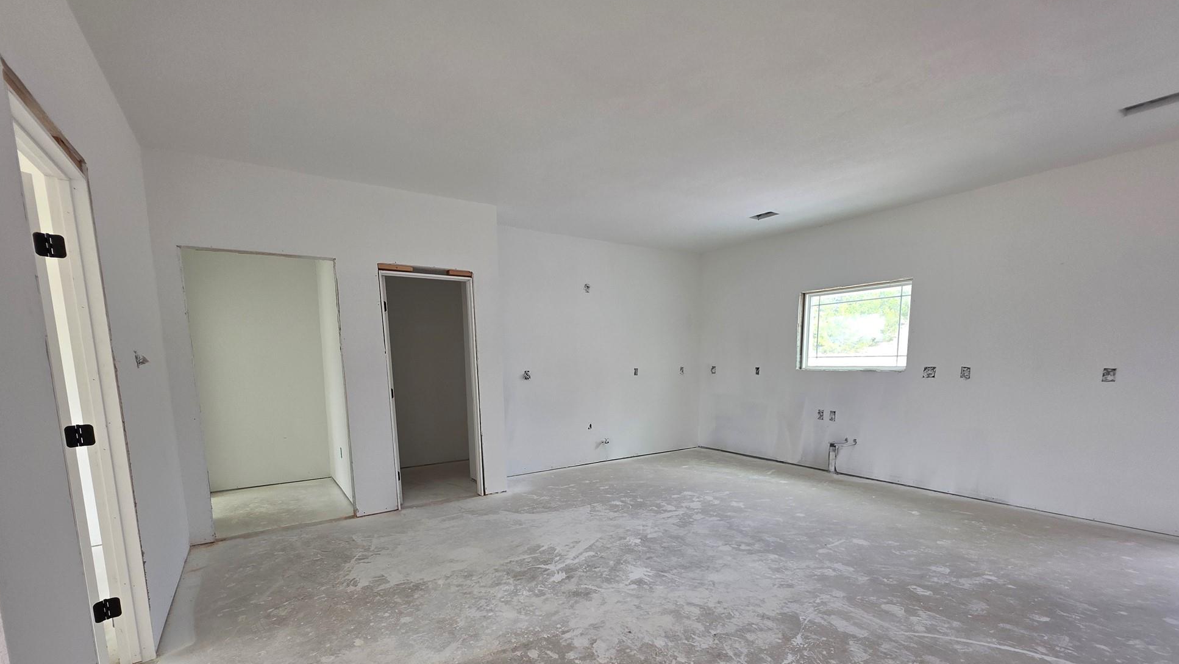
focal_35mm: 15
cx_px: 600
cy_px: 431
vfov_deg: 69.0
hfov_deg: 103.0
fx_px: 469
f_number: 1.9
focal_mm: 2.2
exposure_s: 1/120
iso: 80
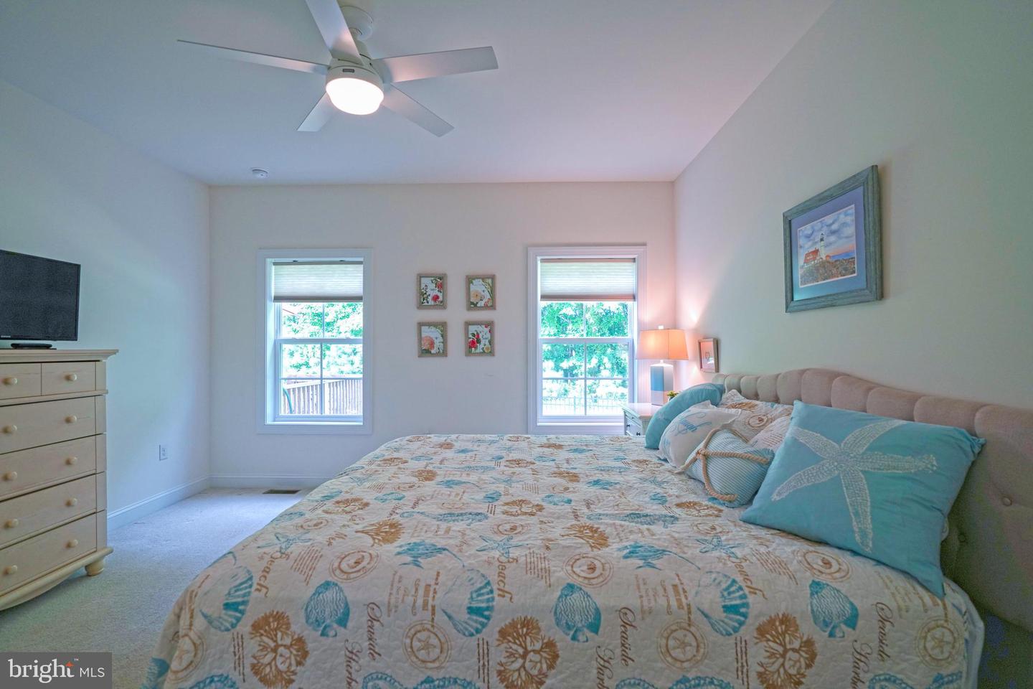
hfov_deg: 96.7
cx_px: 516
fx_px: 459
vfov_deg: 73.7
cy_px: 344
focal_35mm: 16
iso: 500
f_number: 4
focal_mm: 16
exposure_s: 1/160
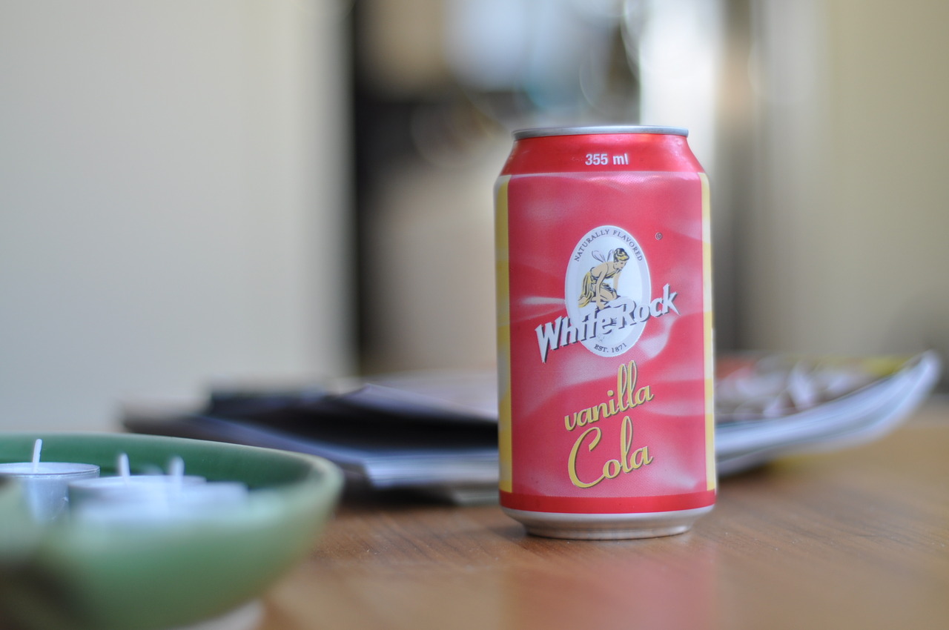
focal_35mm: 75
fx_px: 1975
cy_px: 315
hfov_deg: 27.0
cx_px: 474
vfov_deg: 18.1
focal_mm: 50
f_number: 1.8
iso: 200
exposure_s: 1/125
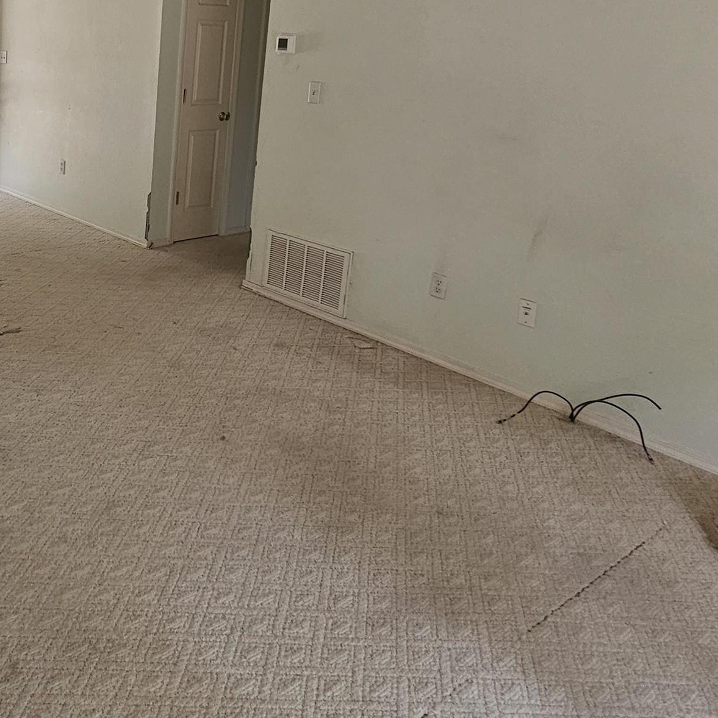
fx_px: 704
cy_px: 161
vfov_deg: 51.2
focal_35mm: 30
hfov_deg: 47.0
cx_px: 35
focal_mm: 2.2
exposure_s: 1/207
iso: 160
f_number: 2.2
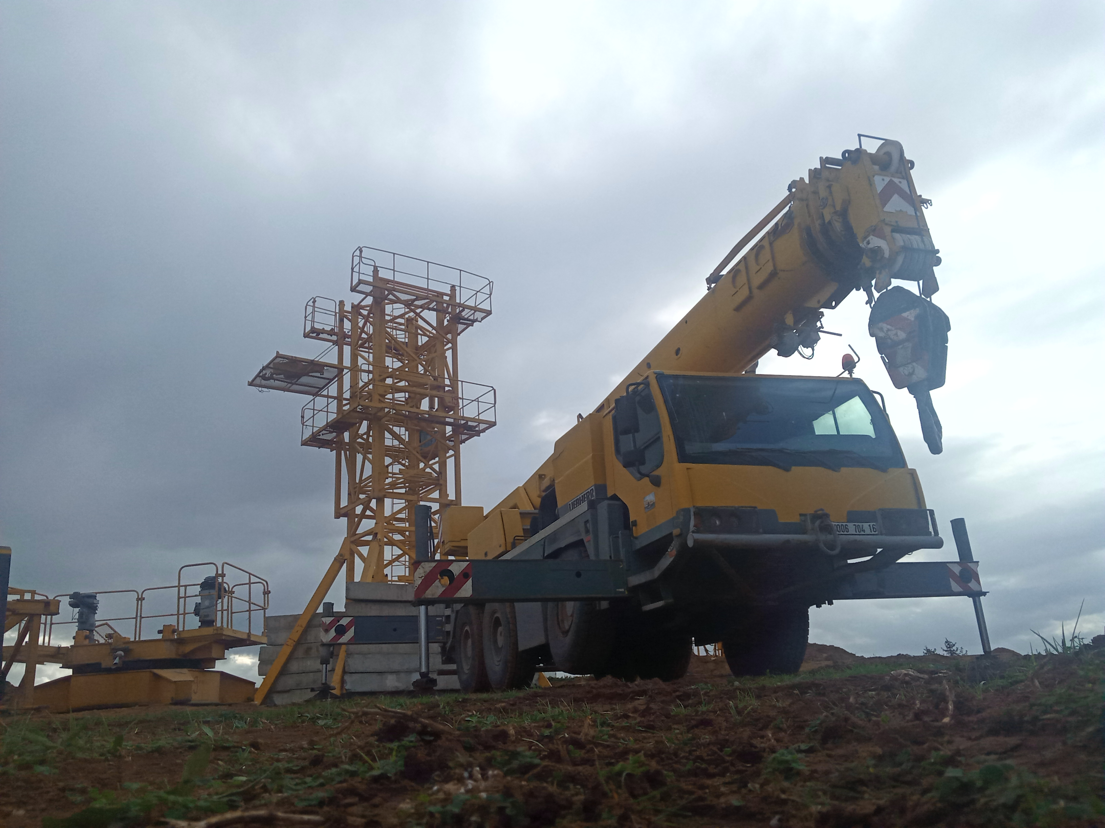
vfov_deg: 49.7
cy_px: 414
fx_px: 894
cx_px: 552
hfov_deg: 63.4
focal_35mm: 28
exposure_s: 1/2024
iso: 114
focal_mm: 3.73
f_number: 2.2
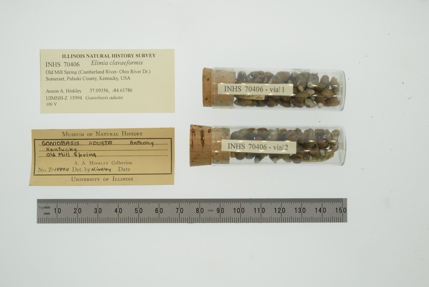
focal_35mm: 60
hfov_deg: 33.4
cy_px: 144
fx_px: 715
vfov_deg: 22.6
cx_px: 214
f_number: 32
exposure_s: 1/13
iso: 100
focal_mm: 60
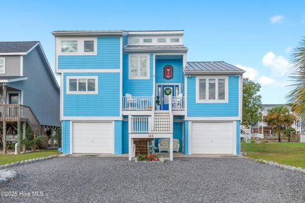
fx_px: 178
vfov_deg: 59.5
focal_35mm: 21
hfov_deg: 81.2
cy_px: 102
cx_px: 152
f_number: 8
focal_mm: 14
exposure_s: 1/250
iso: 100
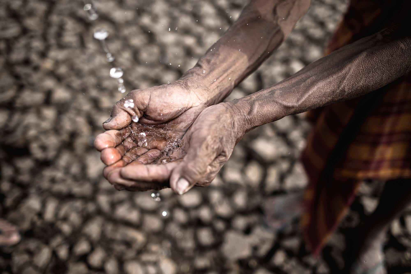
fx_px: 319
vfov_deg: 46.4
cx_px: 206
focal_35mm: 28
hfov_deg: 65.5
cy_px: 137
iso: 80
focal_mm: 28
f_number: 1.8
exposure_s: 1/1600
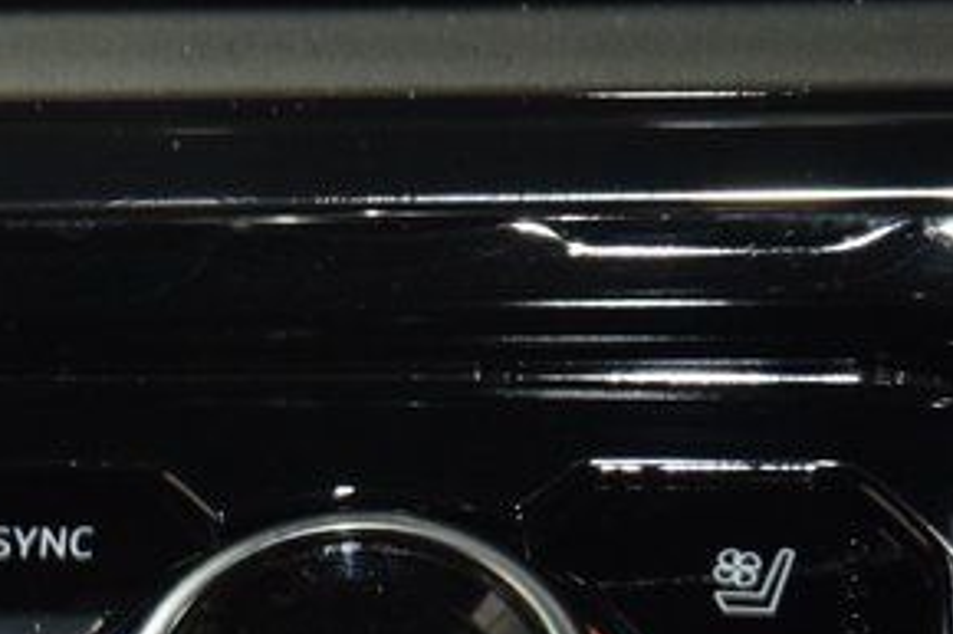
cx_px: -503
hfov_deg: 5.5
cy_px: 879
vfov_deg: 3.7
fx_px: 9815
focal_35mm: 371
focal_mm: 70
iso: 1600
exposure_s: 1/20
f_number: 4.5
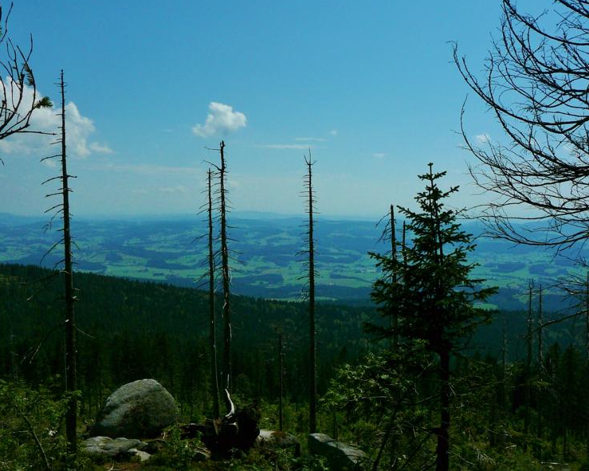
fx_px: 645
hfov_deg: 49.1
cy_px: 234
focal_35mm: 37
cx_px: 295
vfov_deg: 40.1
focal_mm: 5.2
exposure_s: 1/2000
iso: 80
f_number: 5
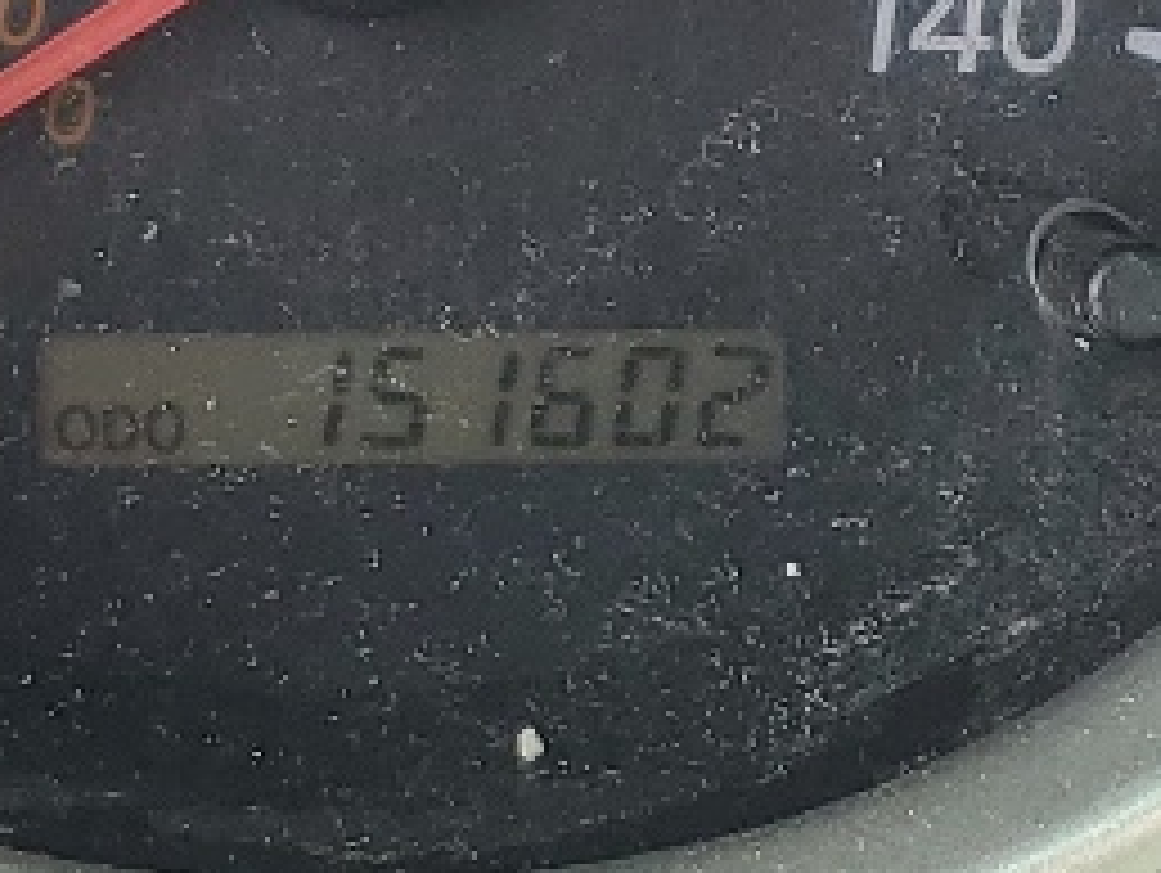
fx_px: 5405
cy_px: -360
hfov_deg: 12.2
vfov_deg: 9.0
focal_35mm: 161
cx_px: 338
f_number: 1.5
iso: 50
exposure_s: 1/161
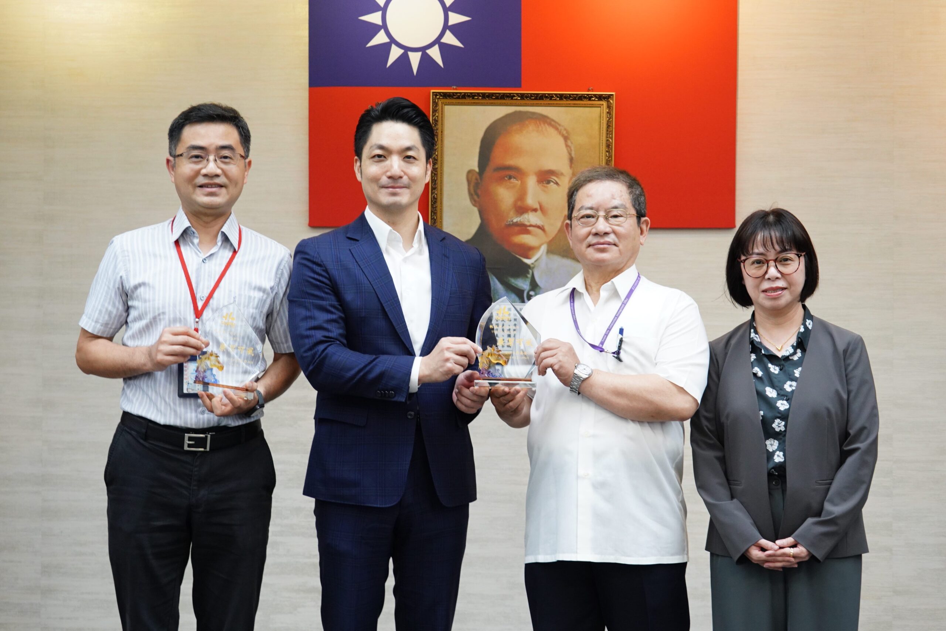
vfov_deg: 23.8
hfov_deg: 35.1
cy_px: 316
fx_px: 1498
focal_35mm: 57
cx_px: 473
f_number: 5.6
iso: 3200
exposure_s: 1/160
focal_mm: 57
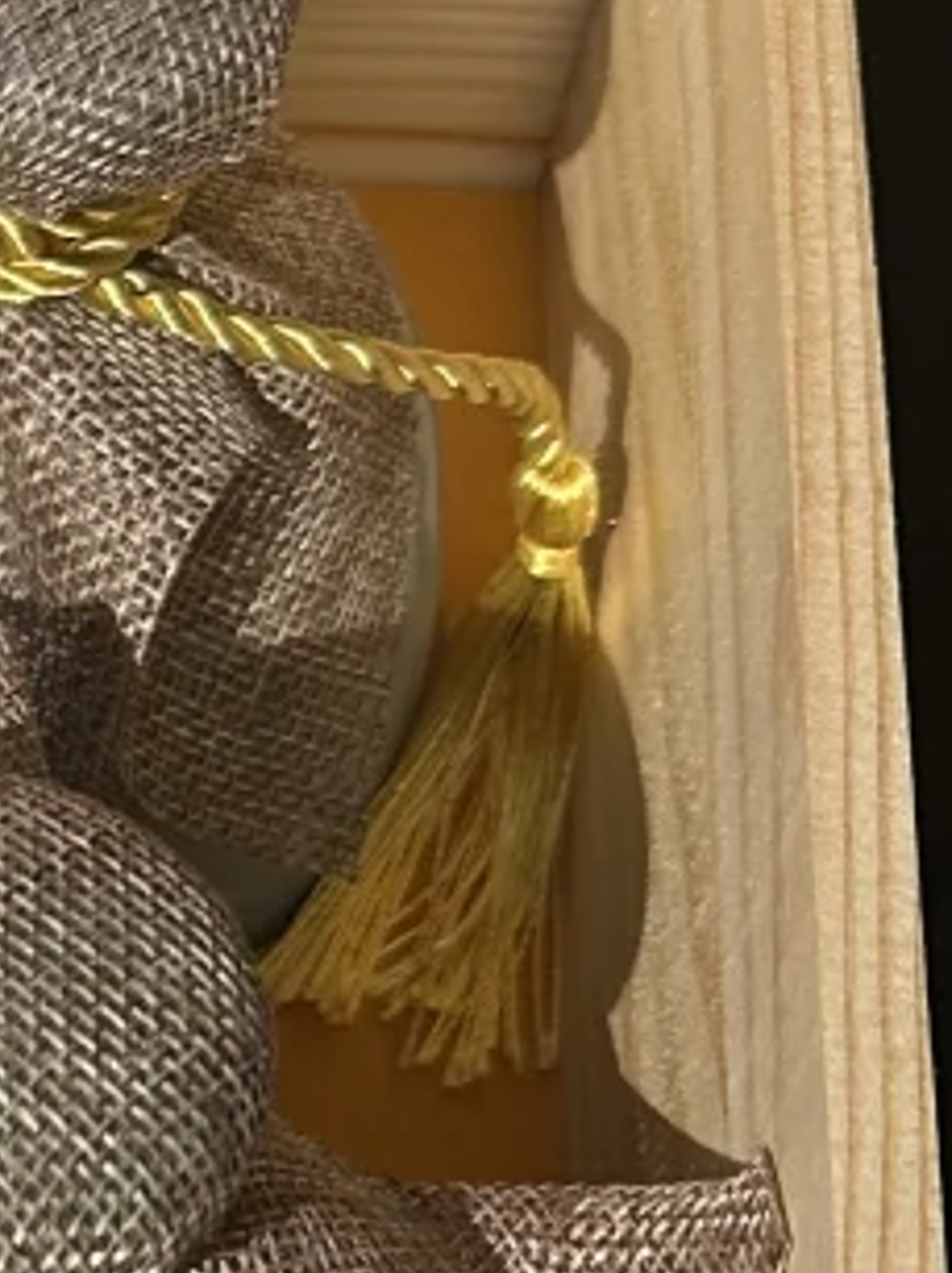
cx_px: -1268
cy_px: 965
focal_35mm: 113
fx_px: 4149
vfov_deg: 17.3
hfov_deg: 11.2
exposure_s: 1/8197
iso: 80
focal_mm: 6.86
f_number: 1.78
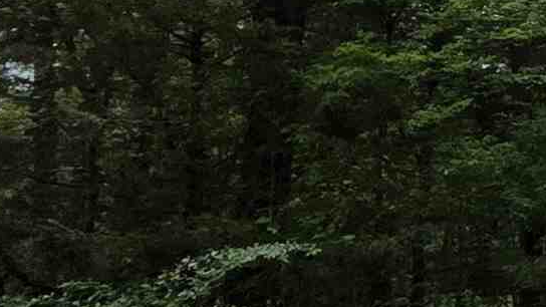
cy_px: -73
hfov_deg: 13.3
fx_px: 1158
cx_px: 1463
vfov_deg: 14.6
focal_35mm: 80
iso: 40
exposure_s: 1/2134
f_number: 1.9
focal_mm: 2.2
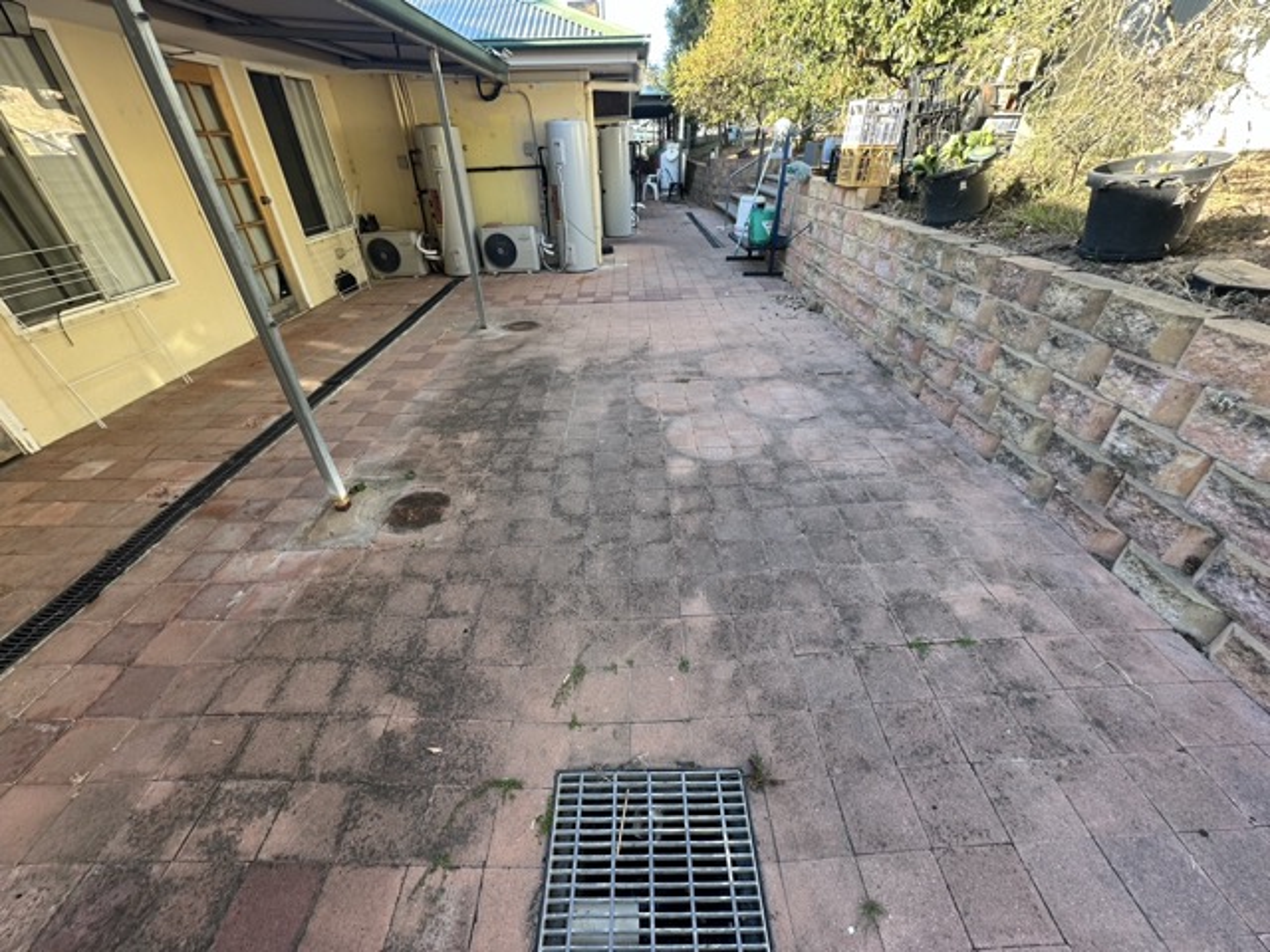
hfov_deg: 102.1
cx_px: 635
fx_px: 514
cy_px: 476
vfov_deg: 85.7
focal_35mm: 14
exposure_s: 1/99
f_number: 2.2
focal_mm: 2.22
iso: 50
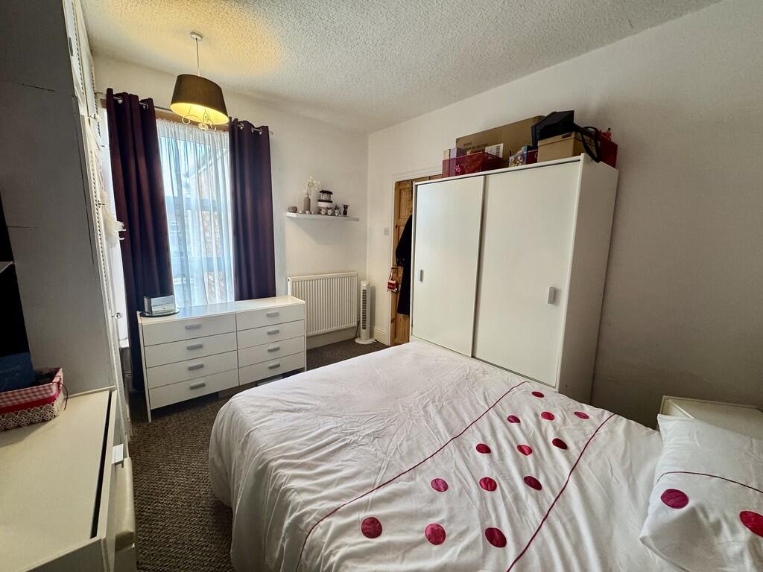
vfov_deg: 85.7
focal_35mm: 14
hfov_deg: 102.1
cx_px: 382
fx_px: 309
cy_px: 286
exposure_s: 1/50
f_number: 2.2
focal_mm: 2.22
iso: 200
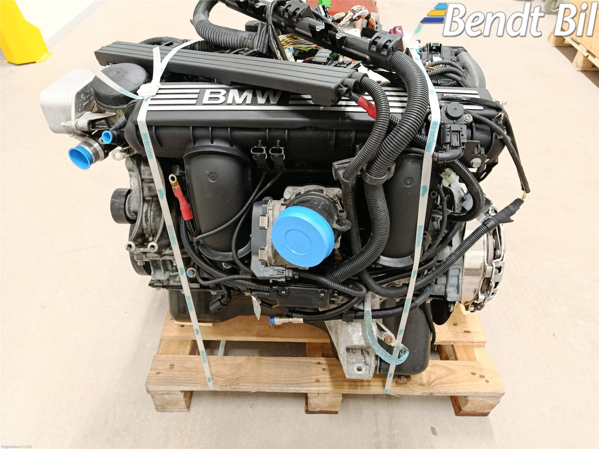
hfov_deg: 71.6
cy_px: 224
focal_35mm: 24
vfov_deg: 56.8
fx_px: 415
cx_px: 300
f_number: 1.7
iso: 1523
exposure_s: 1/25
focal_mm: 5.24
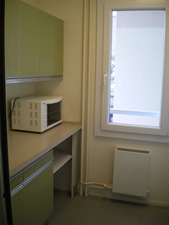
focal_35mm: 36
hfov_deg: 39.7
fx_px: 234
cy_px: 112
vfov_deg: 51.4
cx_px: 84
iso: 400
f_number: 3.1
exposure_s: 1/50
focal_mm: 6.3
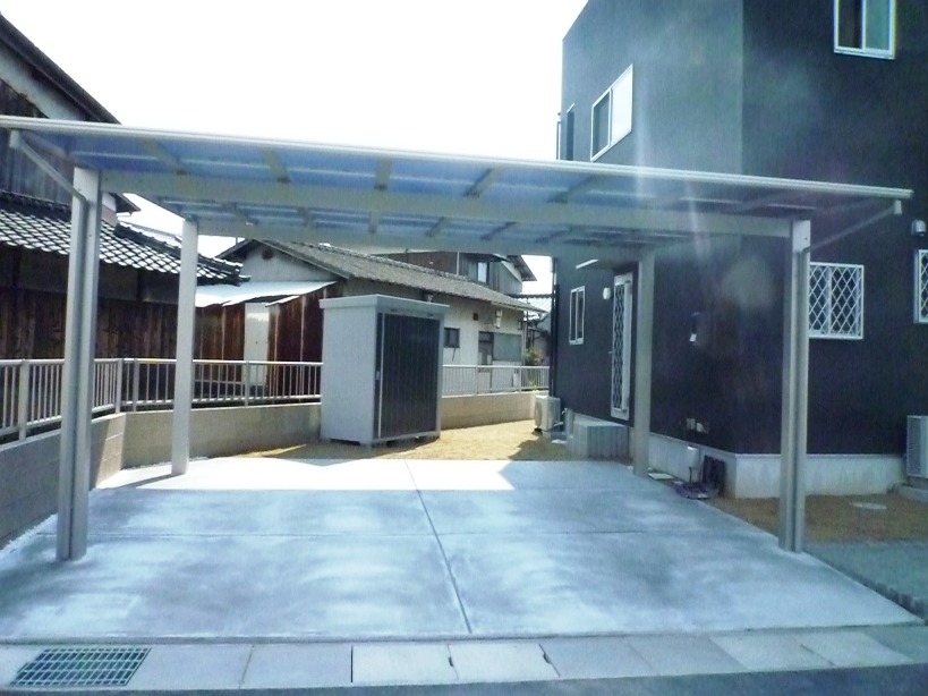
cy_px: 348
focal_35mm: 25
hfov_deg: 69.4
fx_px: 670
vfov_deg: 54.9
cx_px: 464
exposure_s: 1/2000
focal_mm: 4.4
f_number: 8
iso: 1600
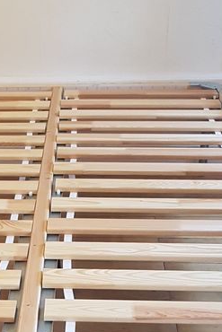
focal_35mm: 73
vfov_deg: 27.2
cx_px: 39
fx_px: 675
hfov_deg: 18.5
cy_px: 261
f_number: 1.7
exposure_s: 1/24
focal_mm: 4.2
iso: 200
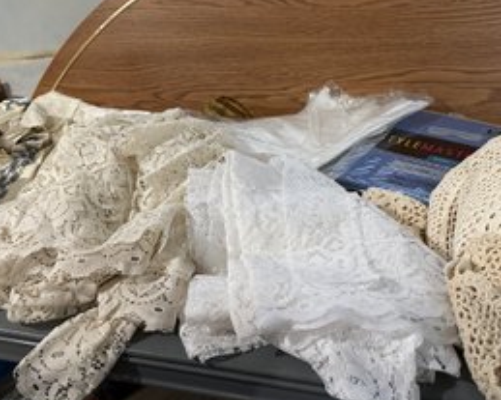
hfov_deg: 57.1
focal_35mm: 31
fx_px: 459
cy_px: 175
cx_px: 278
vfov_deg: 47.0
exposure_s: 1/60
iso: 500
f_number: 1.78
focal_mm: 6.86
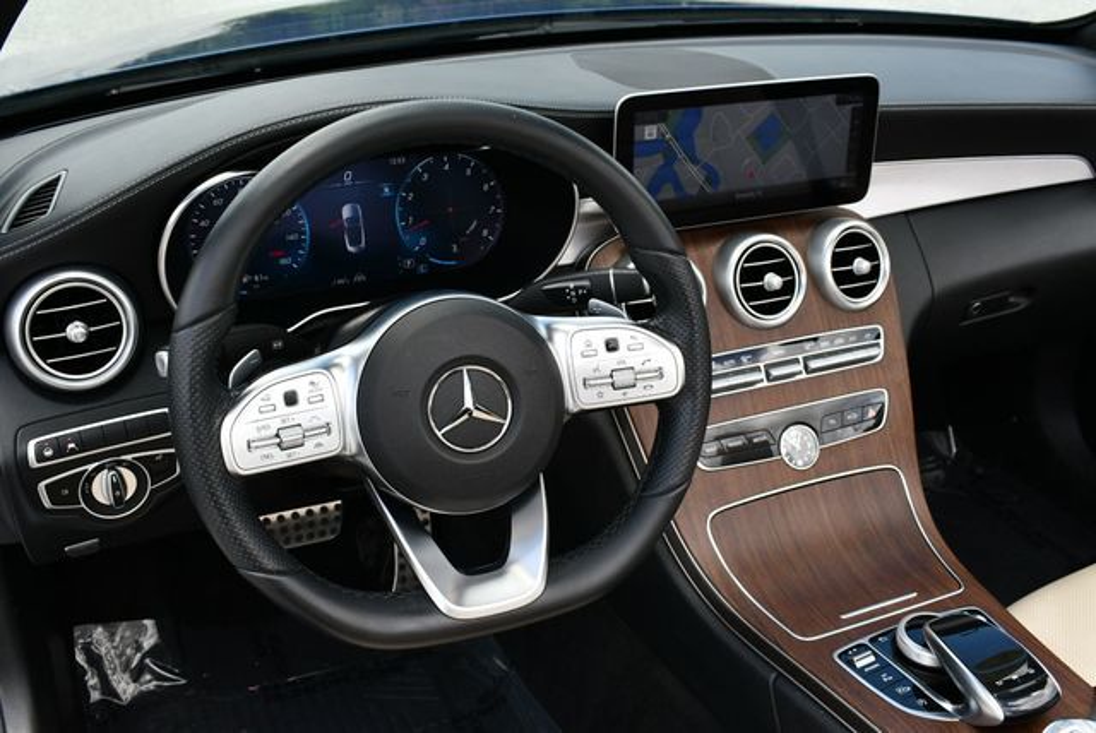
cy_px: 366
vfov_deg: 36.9
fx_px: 1097
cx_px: 548
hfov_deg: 53.1
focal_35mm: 36
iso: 200
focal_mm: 18
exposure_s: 1/250
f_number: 6.3
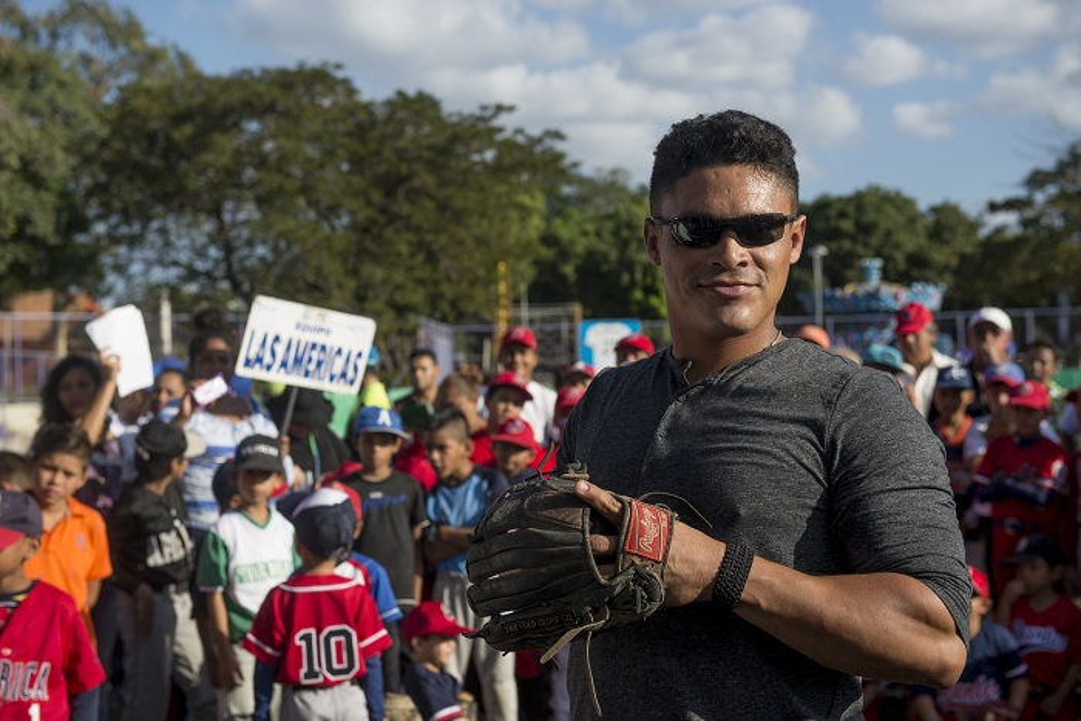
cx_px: 540
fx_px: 1682
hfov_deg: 35.6
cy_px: 360
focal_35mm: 56
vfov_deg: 24.2
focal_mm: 56
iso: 250
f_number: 5
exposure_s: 1/1600
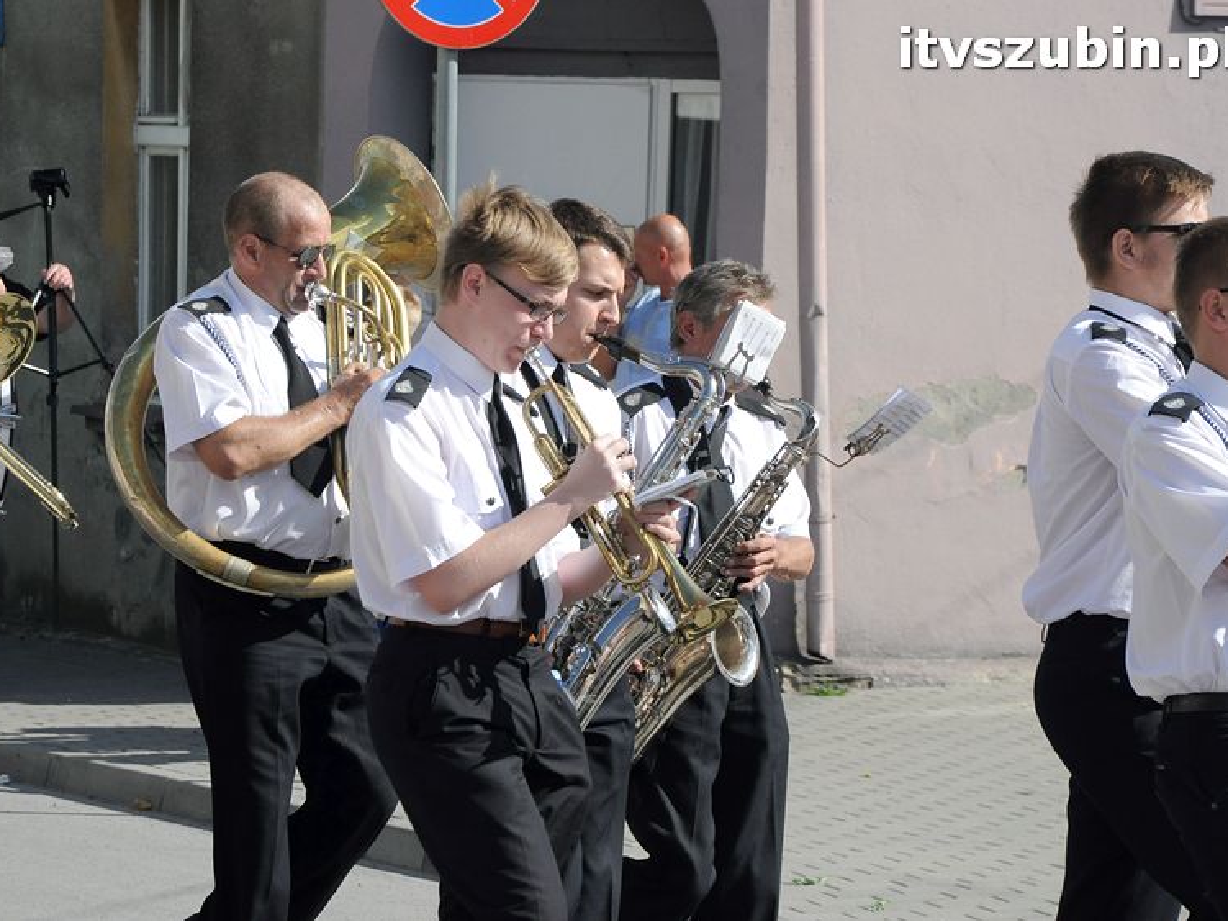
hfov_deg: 11.5
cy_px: 461
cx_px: 571
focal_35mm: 172
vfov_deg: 8.6
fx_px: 6084
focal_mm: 105
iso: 800
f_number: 10
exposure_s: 1/1600
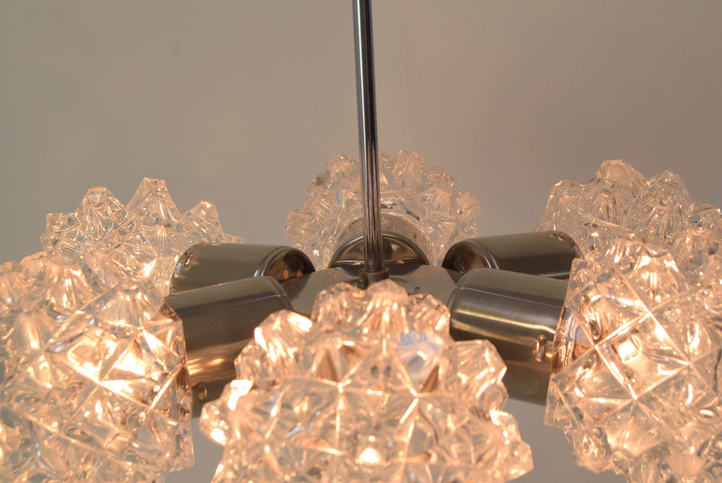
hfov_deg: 29.2
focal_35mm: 69
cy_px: 242
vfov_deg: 19.8
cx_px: 361
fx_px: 1385
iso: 1600
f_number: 10
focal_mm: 46
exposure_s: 1/400
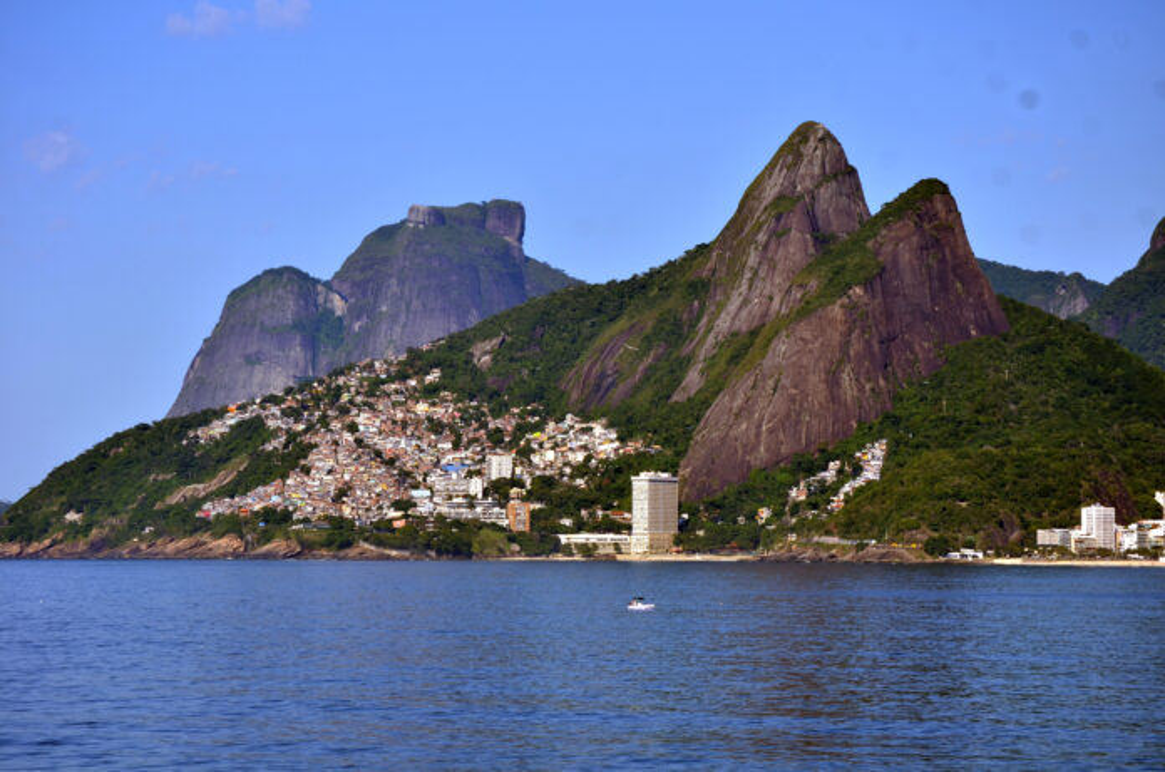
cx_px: 582
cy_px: 386
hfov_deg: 16.7
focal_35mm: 123
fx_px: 3972
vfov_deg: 11.1
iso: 100
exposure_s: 1/500
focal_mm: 82
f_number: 8
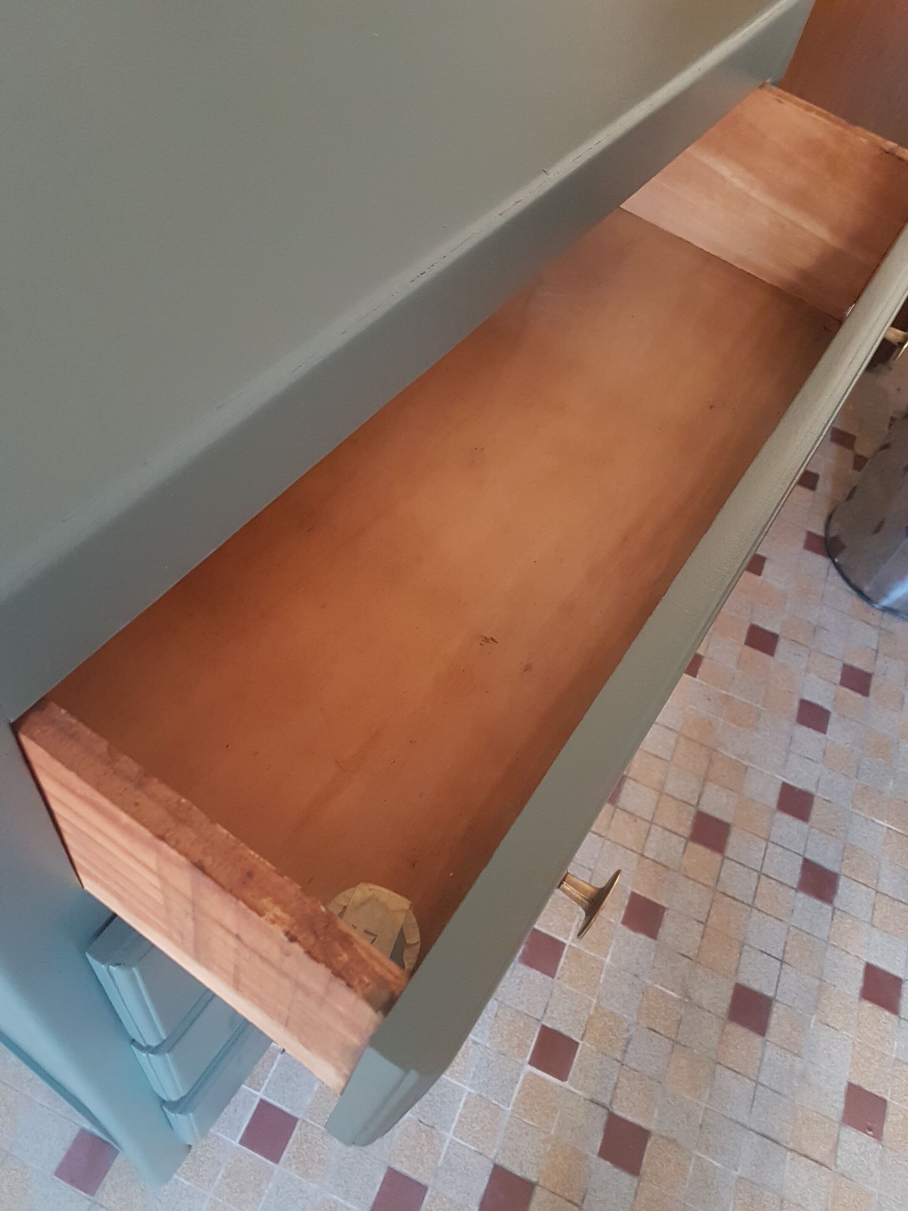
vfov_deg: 67.3
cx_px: 454
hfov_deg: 53.1
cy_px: 606
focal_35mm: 26
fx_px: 909
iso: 320
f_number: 1.7
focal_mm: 4.2
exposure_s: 1/10
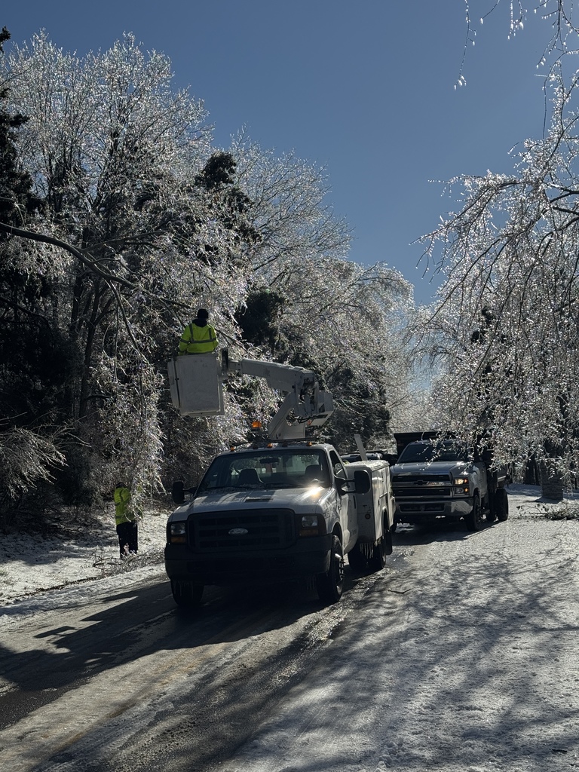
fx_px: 1070
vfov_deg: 39.7
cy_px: 386
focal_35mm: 48
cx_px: 290
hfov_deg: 30.3
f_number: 1.78
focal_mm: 6.76
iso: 80
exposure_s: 1/15385
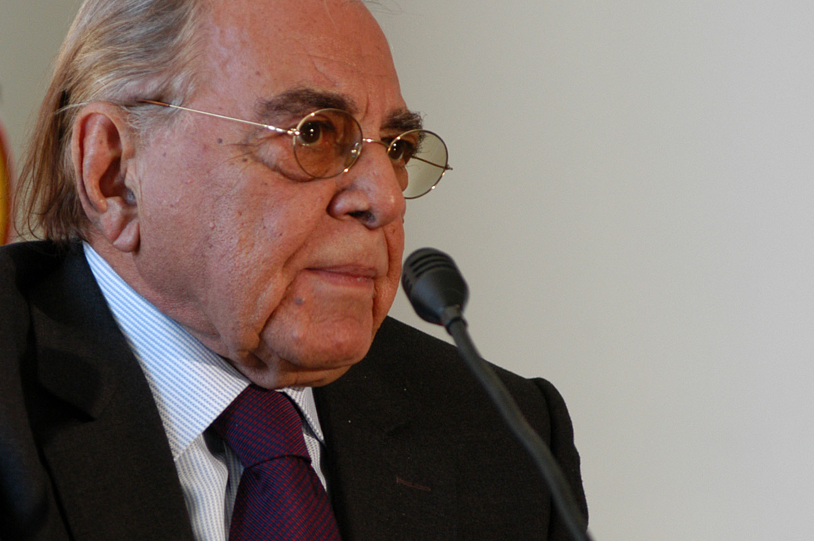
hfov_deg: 5.1
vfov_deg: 3.4
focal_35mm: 404
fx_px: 9122
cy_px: 337
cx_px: 234
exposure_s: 1/125
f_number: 3.5
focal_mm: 155
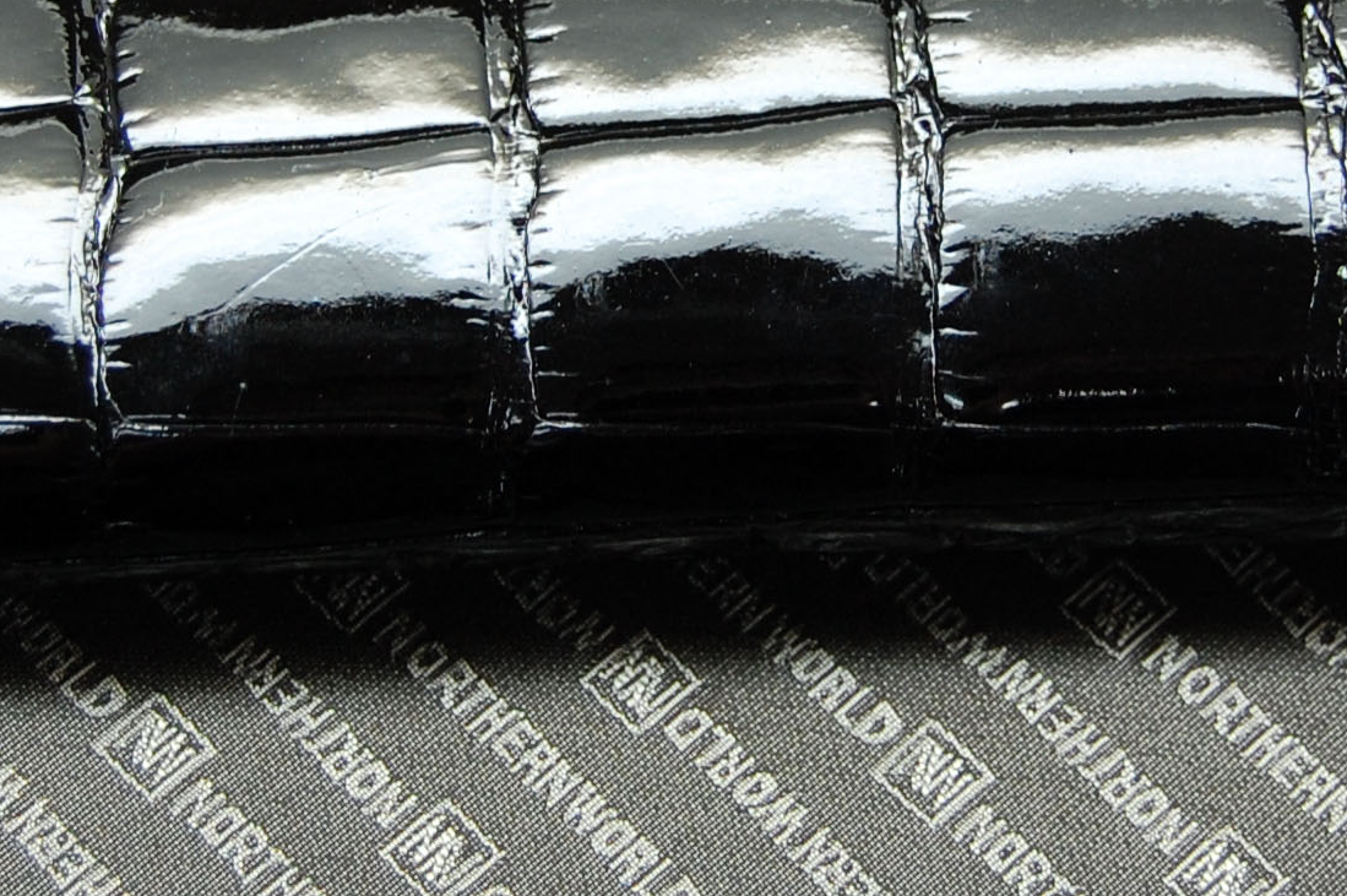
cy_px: 45
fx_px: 5832
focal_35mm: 156
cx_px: 699
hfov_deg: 13.2
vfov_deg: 8.7
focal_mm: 38
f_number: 4.8
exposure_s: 1/80
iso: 400
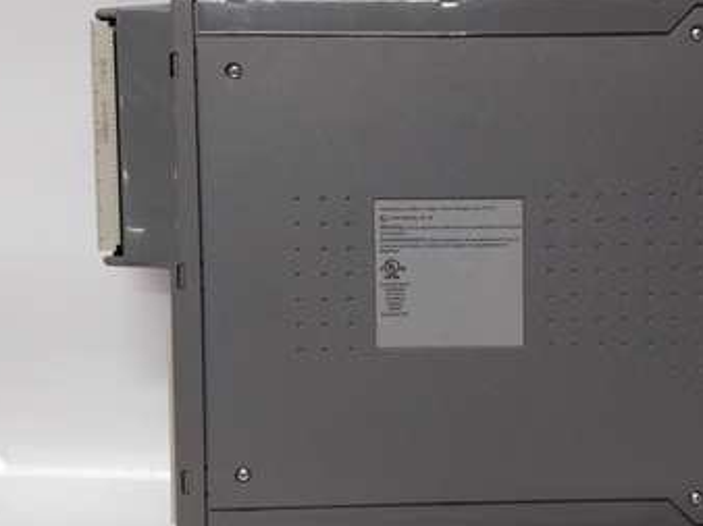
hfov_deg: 46.3
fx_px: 812
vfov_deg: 35.9
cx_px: 453
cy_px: 253
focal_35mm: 40
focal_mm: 3.79
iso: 269
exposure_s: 1/33
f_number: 2
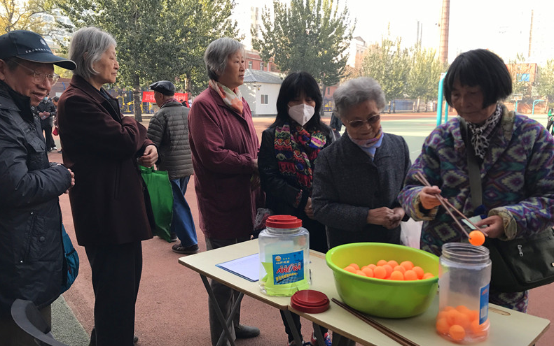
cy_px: 172
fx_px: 453
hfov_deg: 62.9
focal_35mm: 30
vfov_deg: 41.9
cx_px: 277
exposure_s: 1/277
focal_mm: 3.99
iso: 20
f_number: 1.8
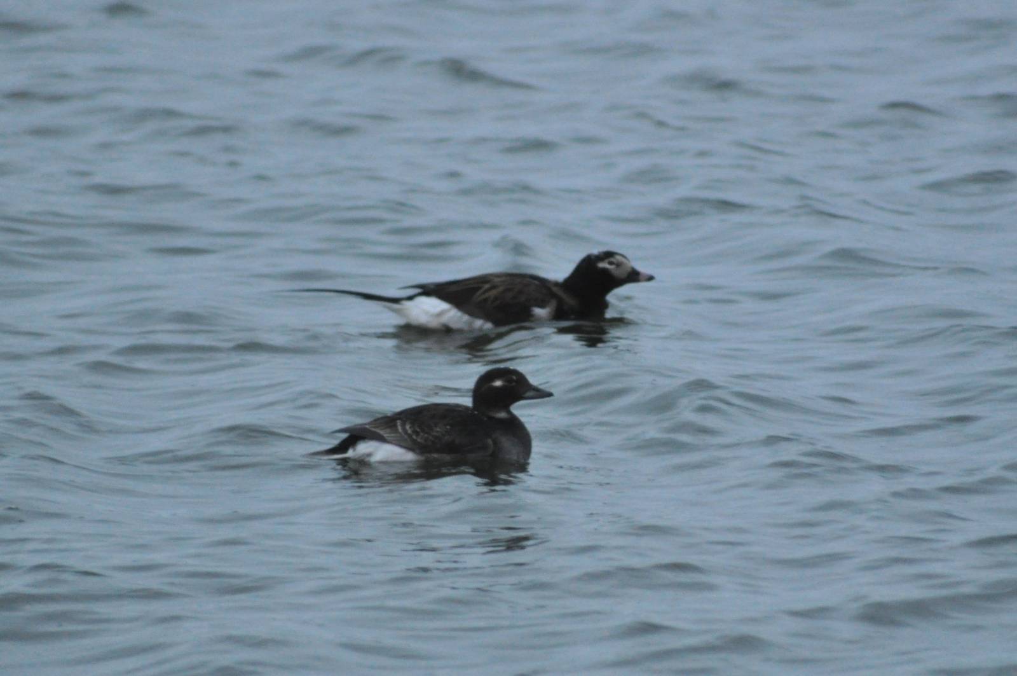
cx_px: 508
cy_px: 338
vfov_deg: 3.0
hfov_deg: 4.6
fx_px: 12698
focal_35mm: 450
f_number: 5.6
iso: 1600
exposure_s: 1/160
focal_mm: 300
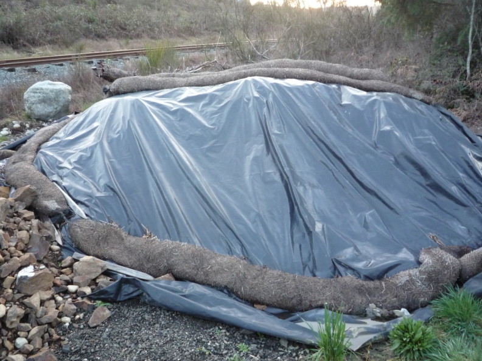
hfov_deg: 60.0
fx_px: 418
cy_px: 180
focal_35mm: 30
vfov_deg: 46.8
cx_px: 241
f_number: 3.3
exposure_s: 1/30
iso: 400
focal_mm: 5.2
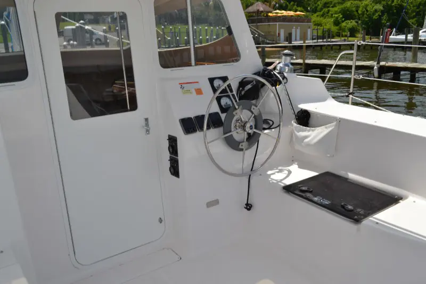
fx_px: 390
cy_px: 142
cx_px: 213
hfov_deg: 57.2
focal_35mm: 33
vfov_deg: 40.0
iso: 100
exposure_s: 1/400
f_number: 9
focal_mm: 22
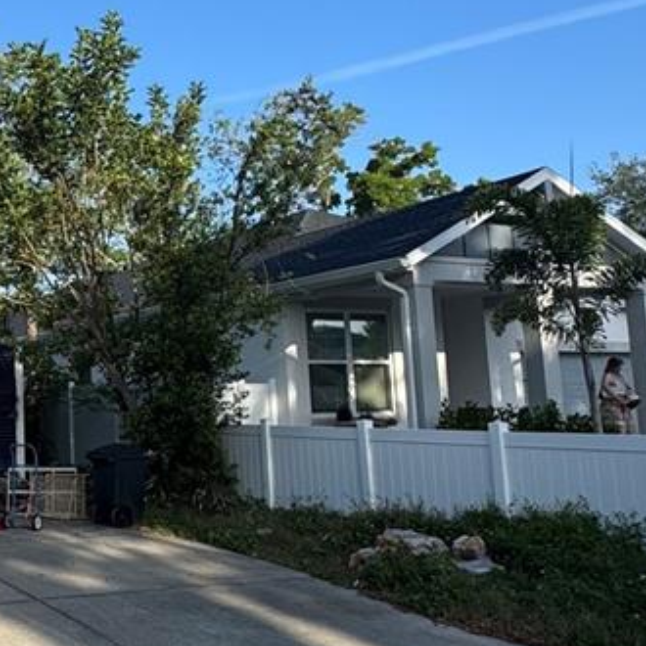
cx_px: 16
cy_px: 276
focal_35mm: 45
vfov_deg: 37.5
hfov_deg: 34.5
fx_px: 950
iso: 50
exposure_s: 1/1346
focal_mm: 2.22
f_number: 2.2
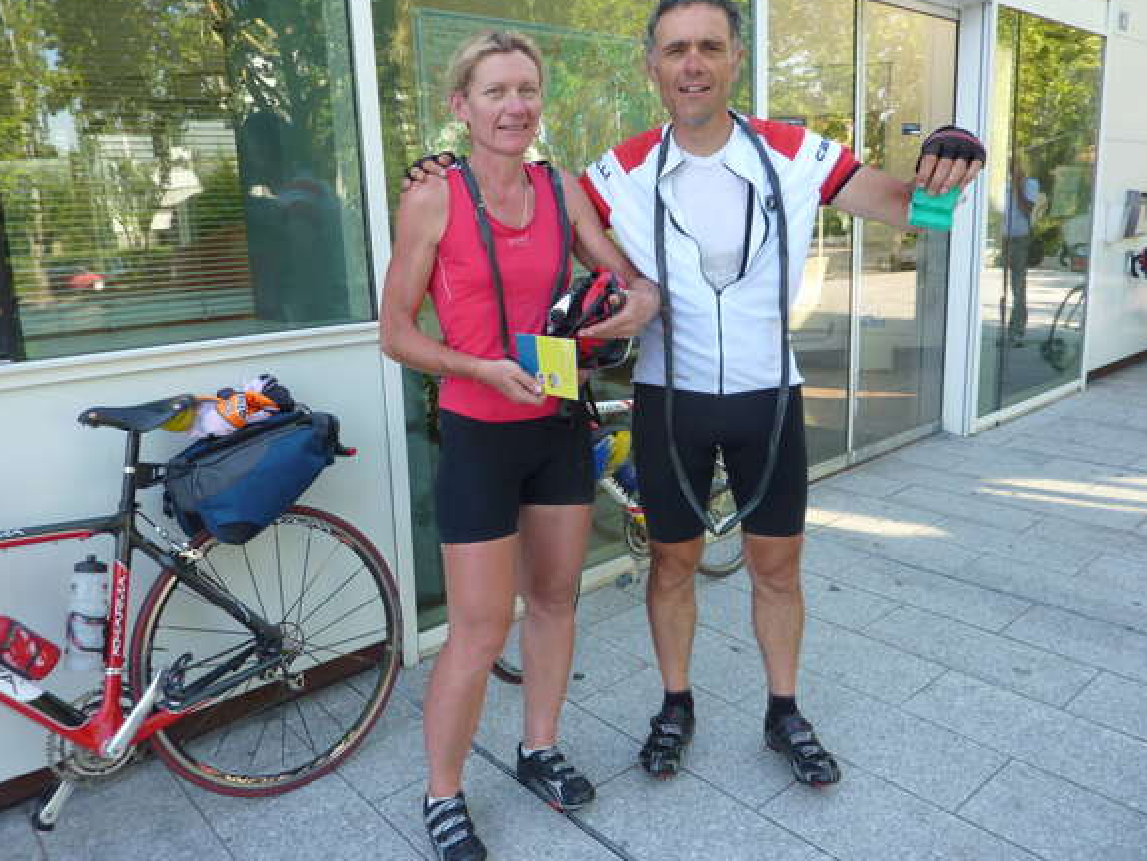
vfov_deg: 53.1
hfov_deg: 67.3
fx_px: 862
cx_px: 559
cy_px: 418
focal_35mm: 26
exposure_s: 1/80
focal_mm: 4.1
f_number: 3.3
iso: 80
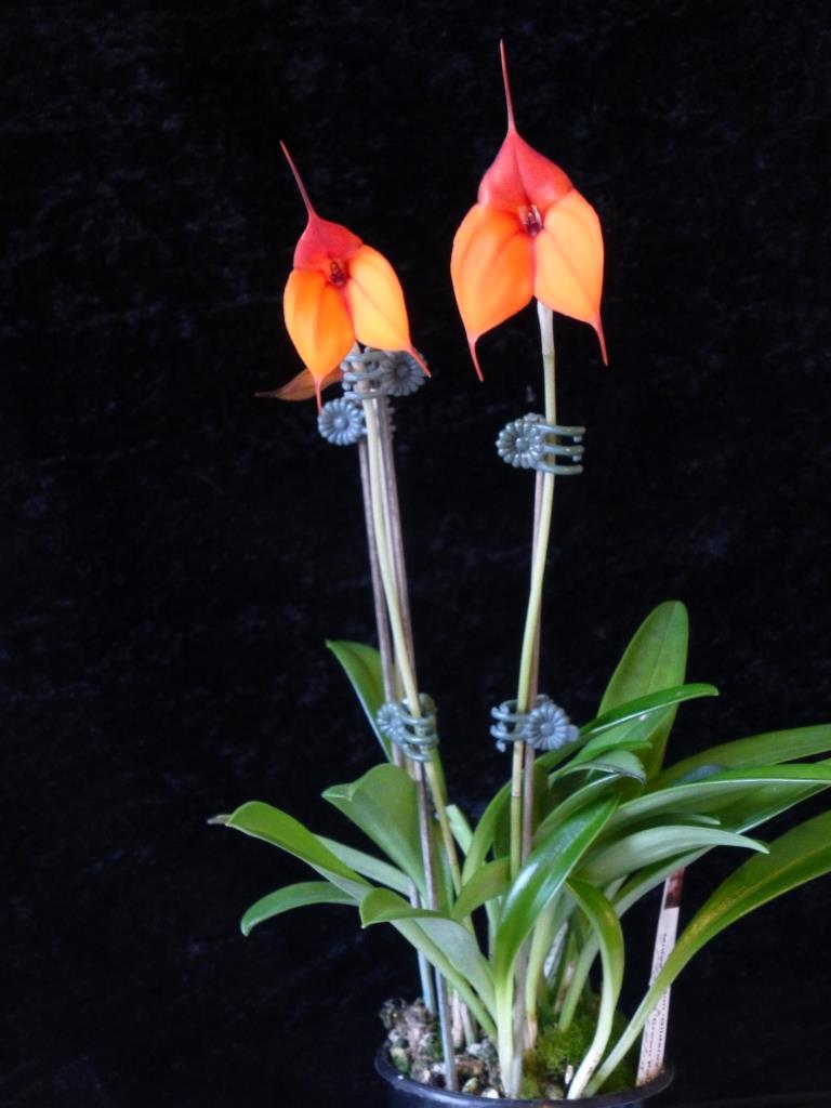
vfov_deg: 21.5
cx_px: 416
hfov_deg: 16.2
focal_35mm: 91
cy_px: 554
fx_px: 2913
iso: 640
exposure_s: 1/4
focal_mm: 15.1
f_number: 5.2
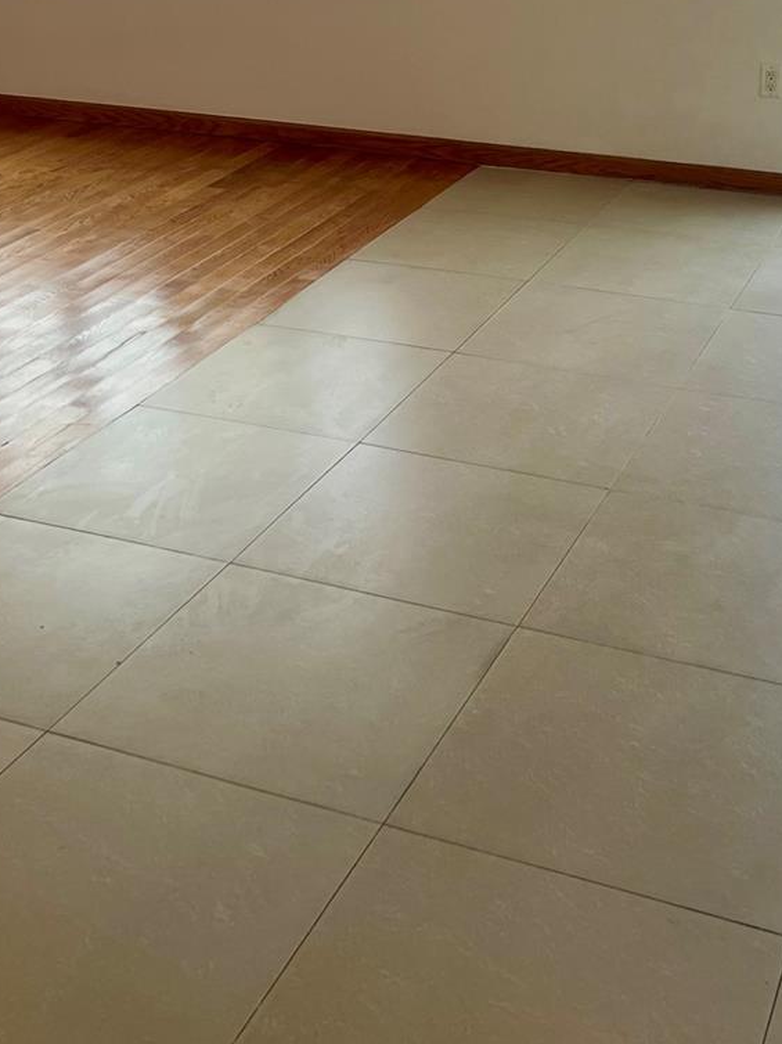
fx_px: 1597
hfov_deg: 27.5
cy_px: 181
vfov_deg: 34.8
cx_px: 422
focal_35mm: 53
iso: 32
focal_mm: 5.7
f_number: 1.5
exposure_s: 1/141
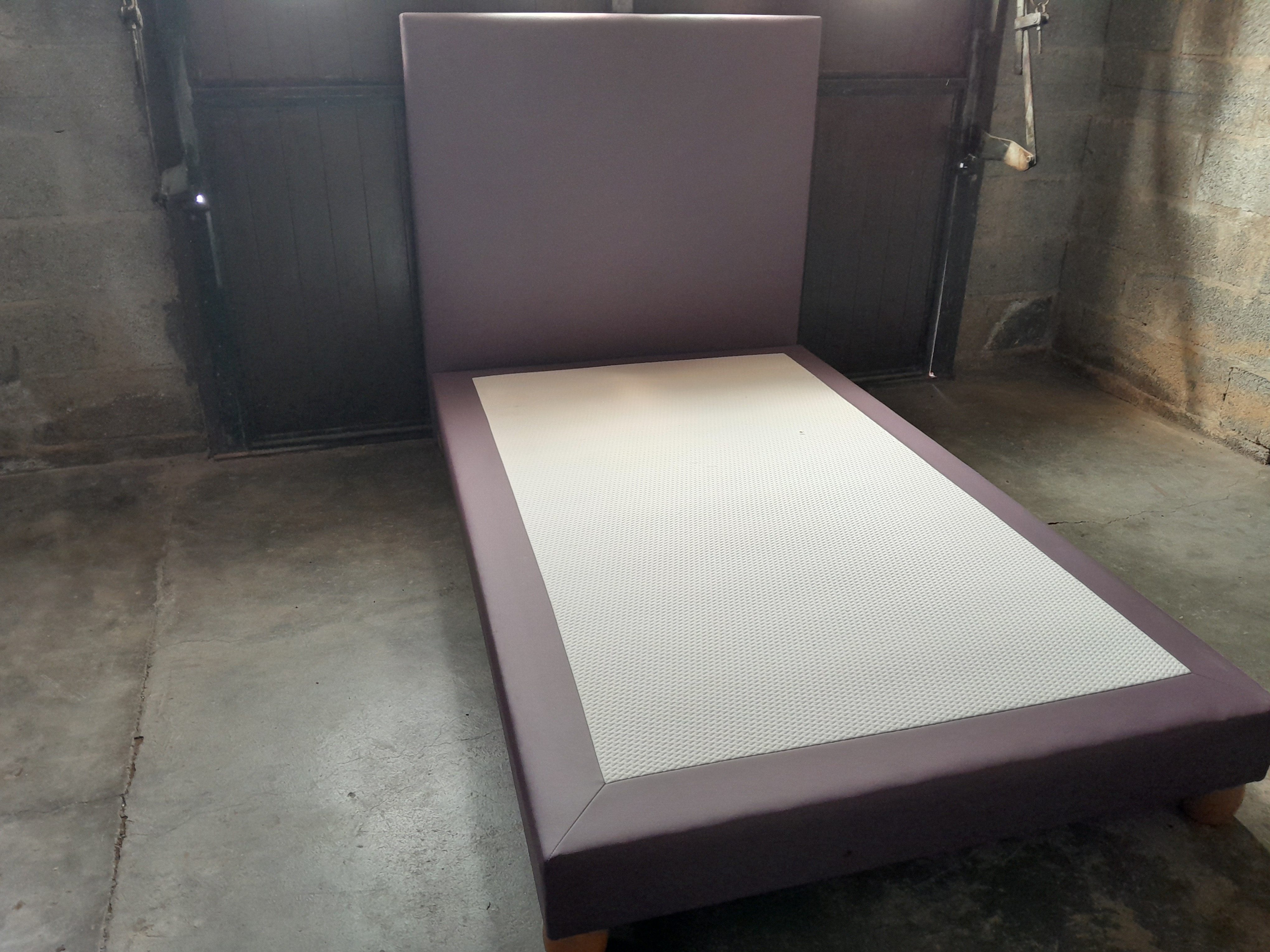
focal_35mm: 26
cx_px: 635
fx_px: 954
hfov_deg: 67.3
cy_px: 476
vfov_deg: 53.1
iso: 250
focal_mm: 3.98
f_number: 1.8
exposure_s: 1/60
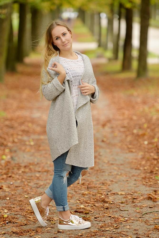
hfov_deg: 8.9
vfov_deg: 13.2
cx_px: 80
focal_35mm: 155
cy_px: 119
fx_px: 1025
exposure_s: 1/320
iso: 200
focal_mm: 155
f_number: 2.8
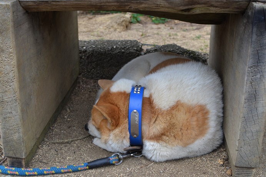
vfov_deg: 25.7
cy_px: 88
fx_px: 388
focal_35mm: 52
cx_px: 133
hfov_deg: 37.9
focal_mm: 35
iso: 400
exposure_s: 1/100
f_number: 5
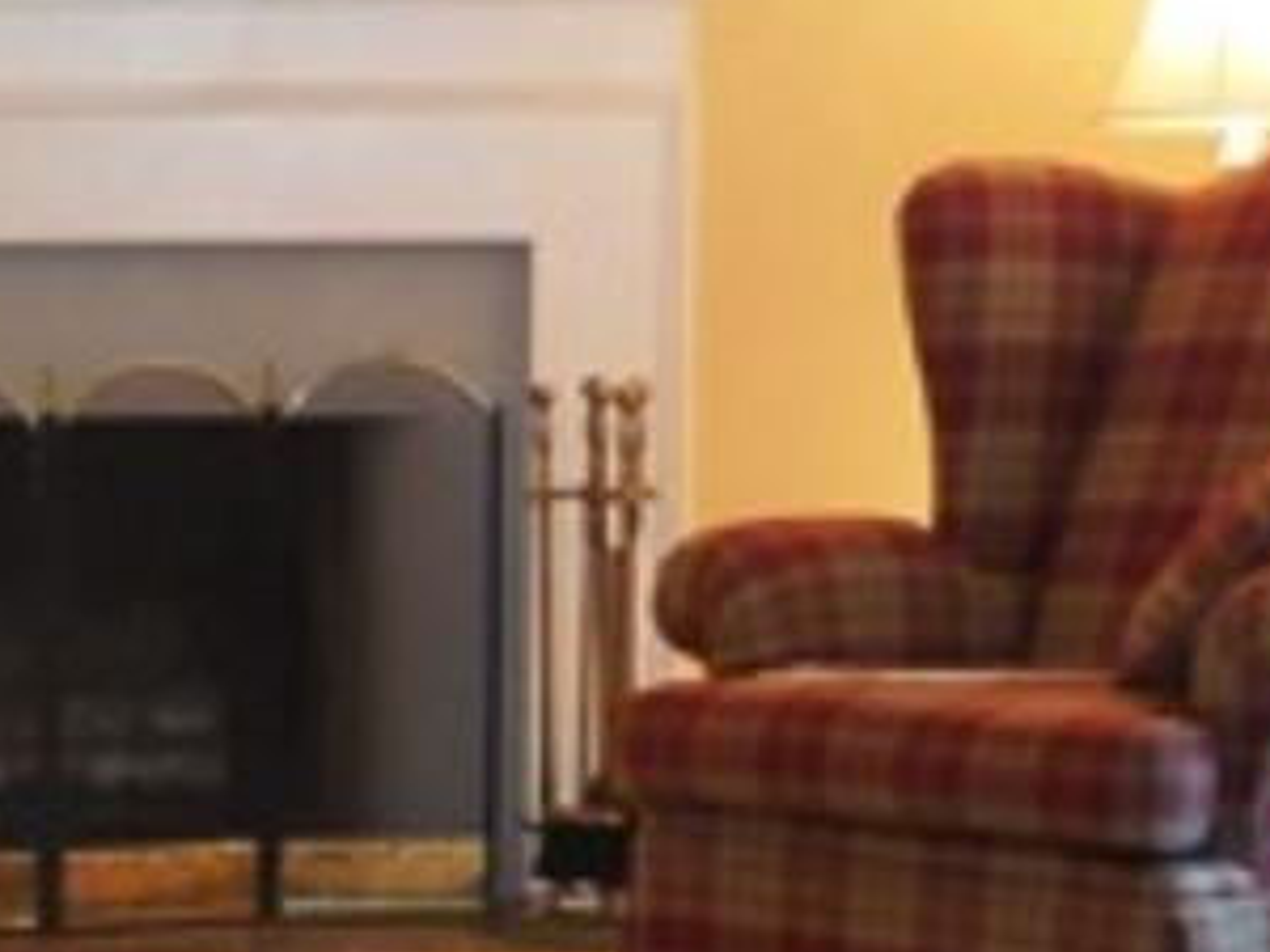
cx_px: -21
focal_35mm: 144
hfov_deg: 13.5
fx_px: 5283
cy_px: 956
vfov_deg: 10.2
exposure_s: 1/25
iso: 400
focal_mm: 5.3
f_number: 3.2
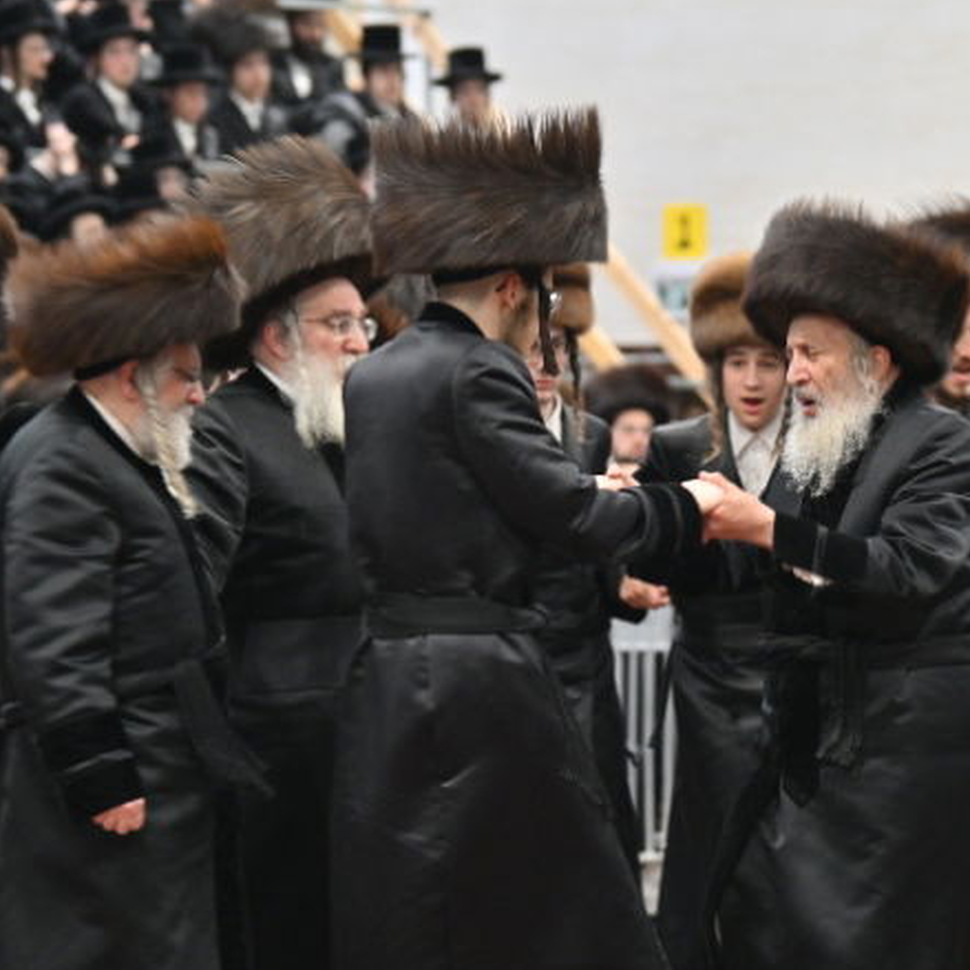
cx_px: 811
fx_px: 7038
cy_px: 622
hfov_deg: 7.9
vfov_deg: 7.9
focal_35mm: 222
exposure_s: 1/160
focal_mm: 112
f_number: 2.8
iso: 640
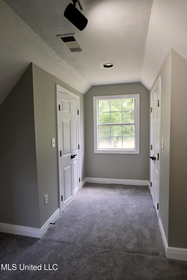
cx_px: 94
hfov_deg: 61.9
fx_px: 156
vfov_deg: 84.0
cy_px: 140
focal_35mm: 20
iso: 160
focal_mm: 20
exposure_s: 1/60
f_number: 3.5
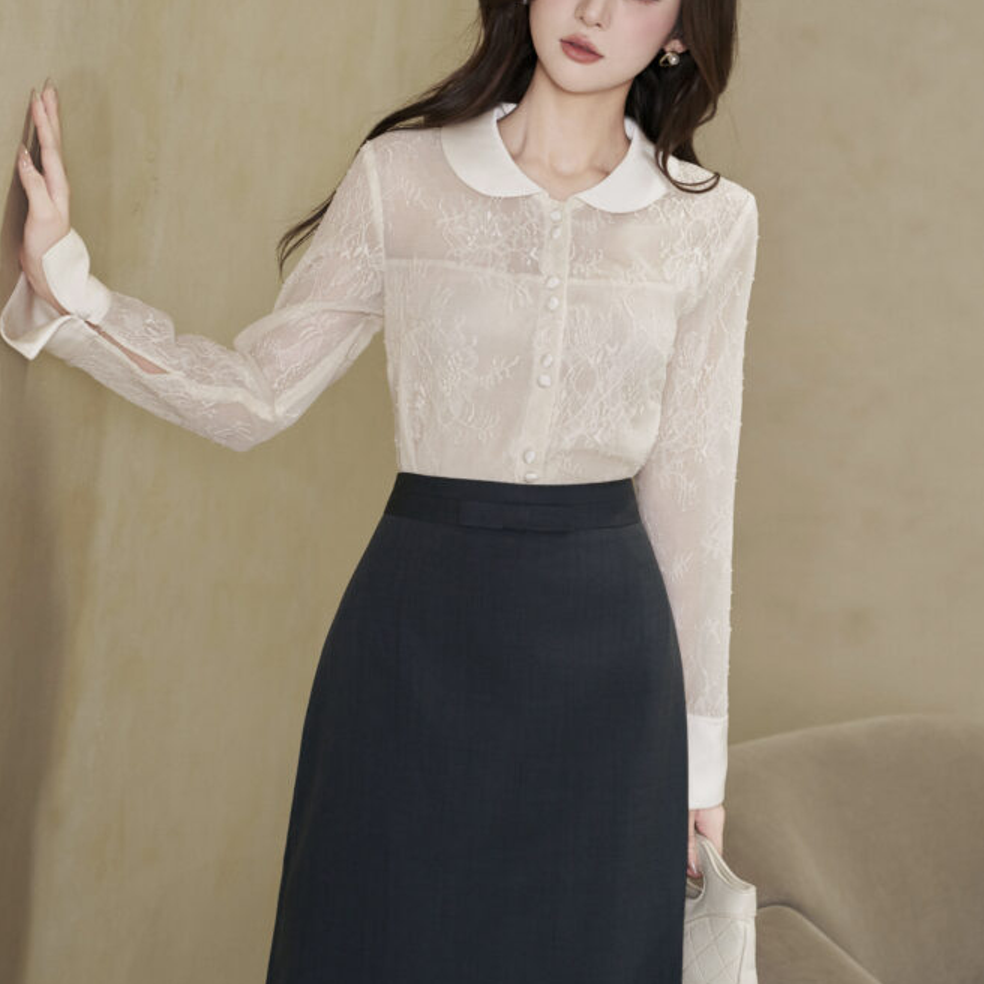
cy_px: 392
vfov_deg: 19.3
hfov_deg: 19.3
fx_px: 2894
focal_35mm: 90
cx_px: 495
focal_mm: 70
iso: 800
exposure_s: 1/125
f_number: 2.8
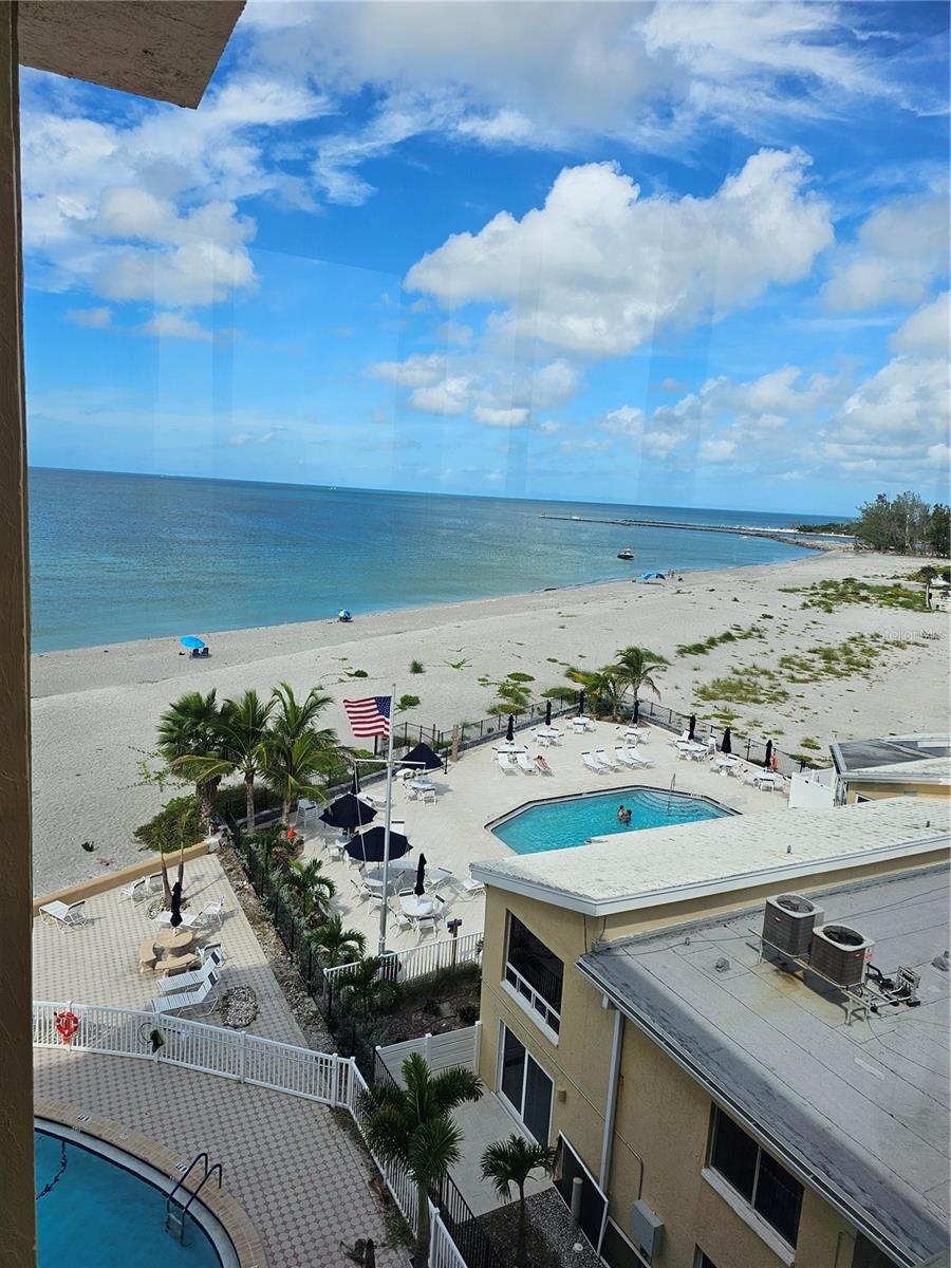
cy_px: 634
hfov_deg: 58.9
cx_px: 476
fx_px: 843
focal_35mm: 23
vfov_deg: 73.9
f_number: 1.7
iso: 10
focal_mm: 6.3
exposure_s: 1/1199
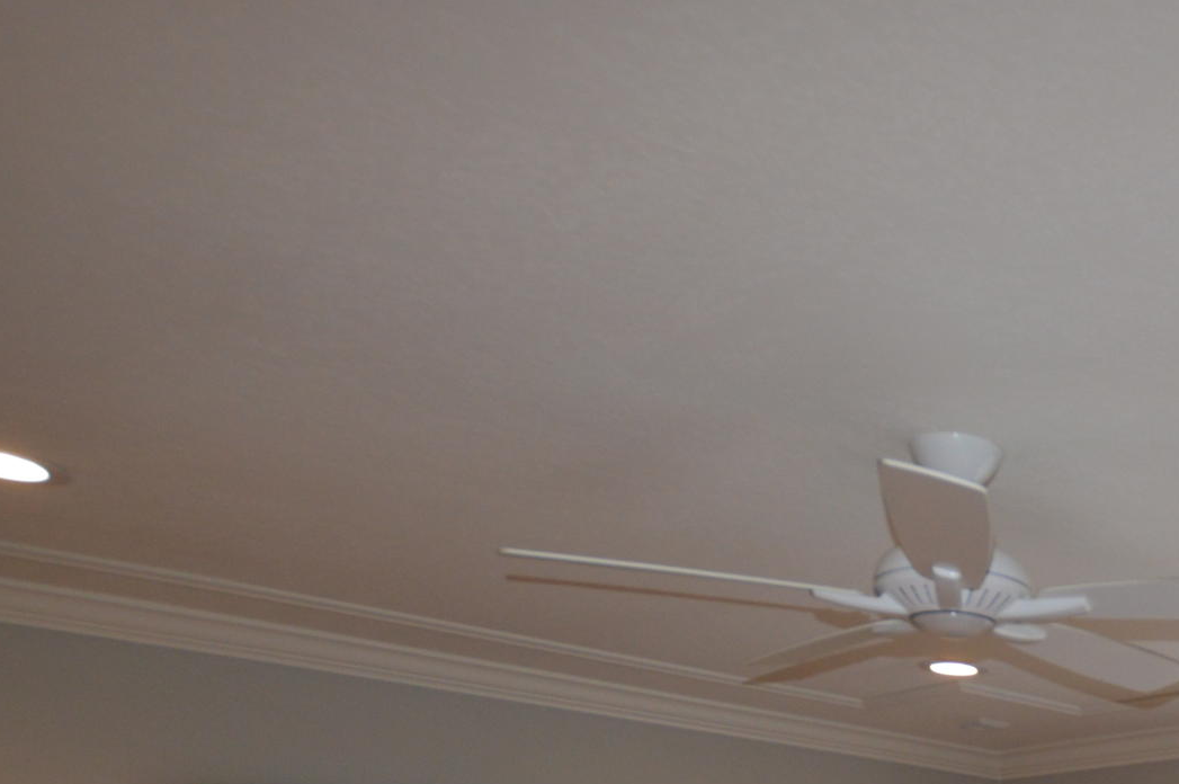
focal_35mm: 43
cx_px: 1233
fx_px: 1407
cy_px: 1086
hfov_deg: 39.0
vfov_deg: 25.5
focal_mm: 10
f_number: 4
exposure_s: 1/80
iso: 400
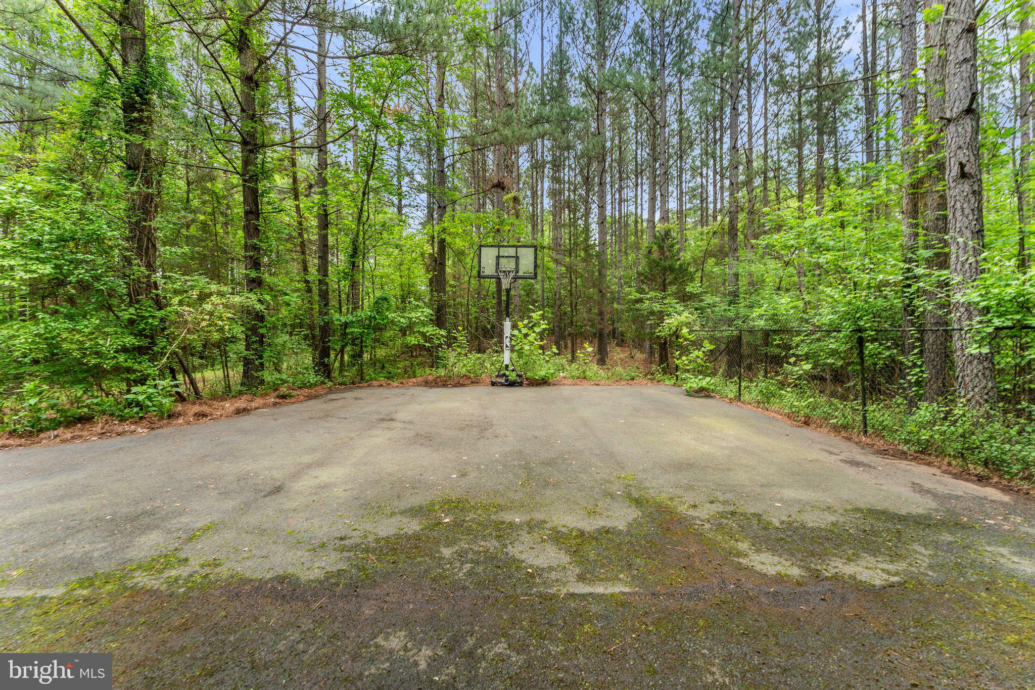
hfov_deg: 104.3
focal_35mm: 14
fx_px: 402
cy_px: 345
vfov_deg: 81.2
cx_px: 518
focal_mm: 14
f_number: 8
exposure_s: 1/50
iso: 500
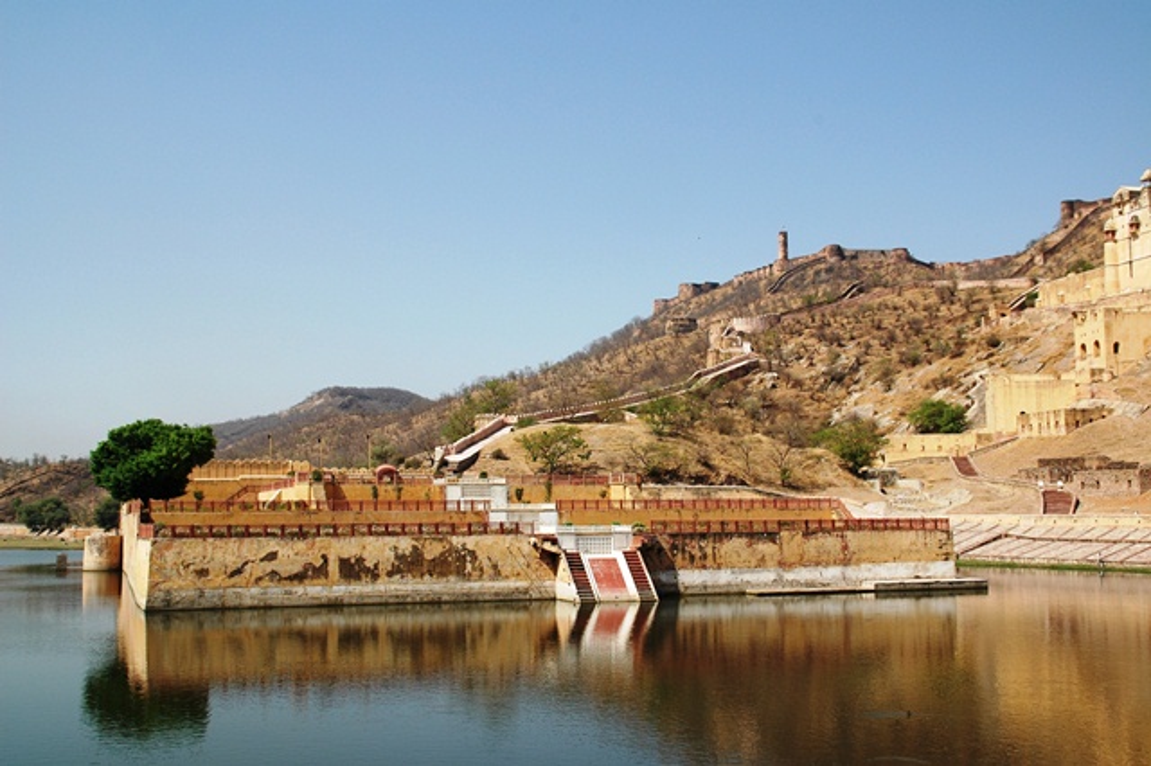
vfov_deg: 31.9
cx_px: 576
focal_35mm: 42
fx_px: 1342
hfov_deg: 46.4
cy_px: 383
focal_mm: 28
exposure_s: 1/320
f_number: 11
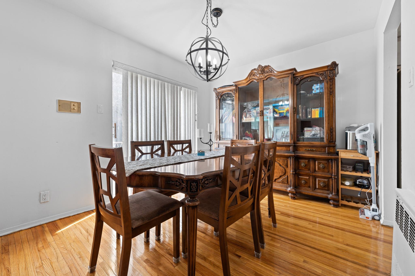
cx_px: 208
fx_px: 161
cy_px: 138
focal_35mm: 14
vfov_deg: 81.2
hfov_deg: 104.3
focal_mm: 14
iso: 200
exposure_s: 1/2
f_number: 8
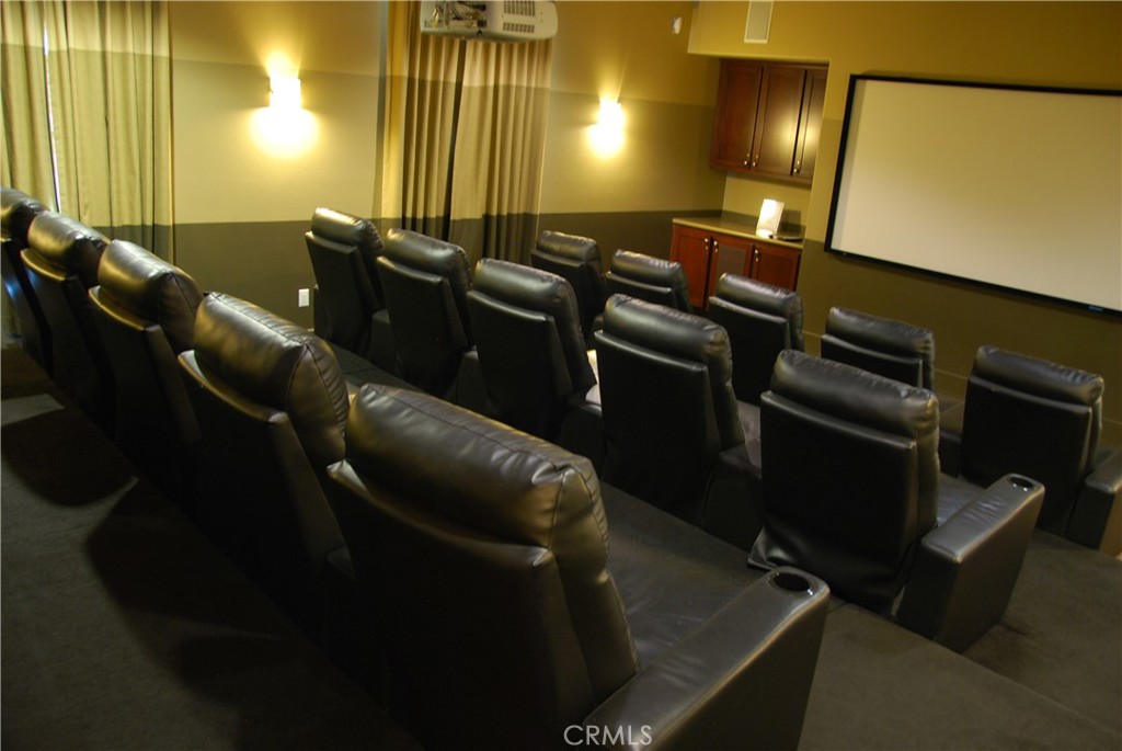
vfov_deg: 43.7
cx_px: 561
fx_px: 936
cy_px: 376
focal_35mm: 30
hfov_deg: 61.9
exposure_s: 1/2
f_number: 3.8
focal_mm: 20
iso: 400
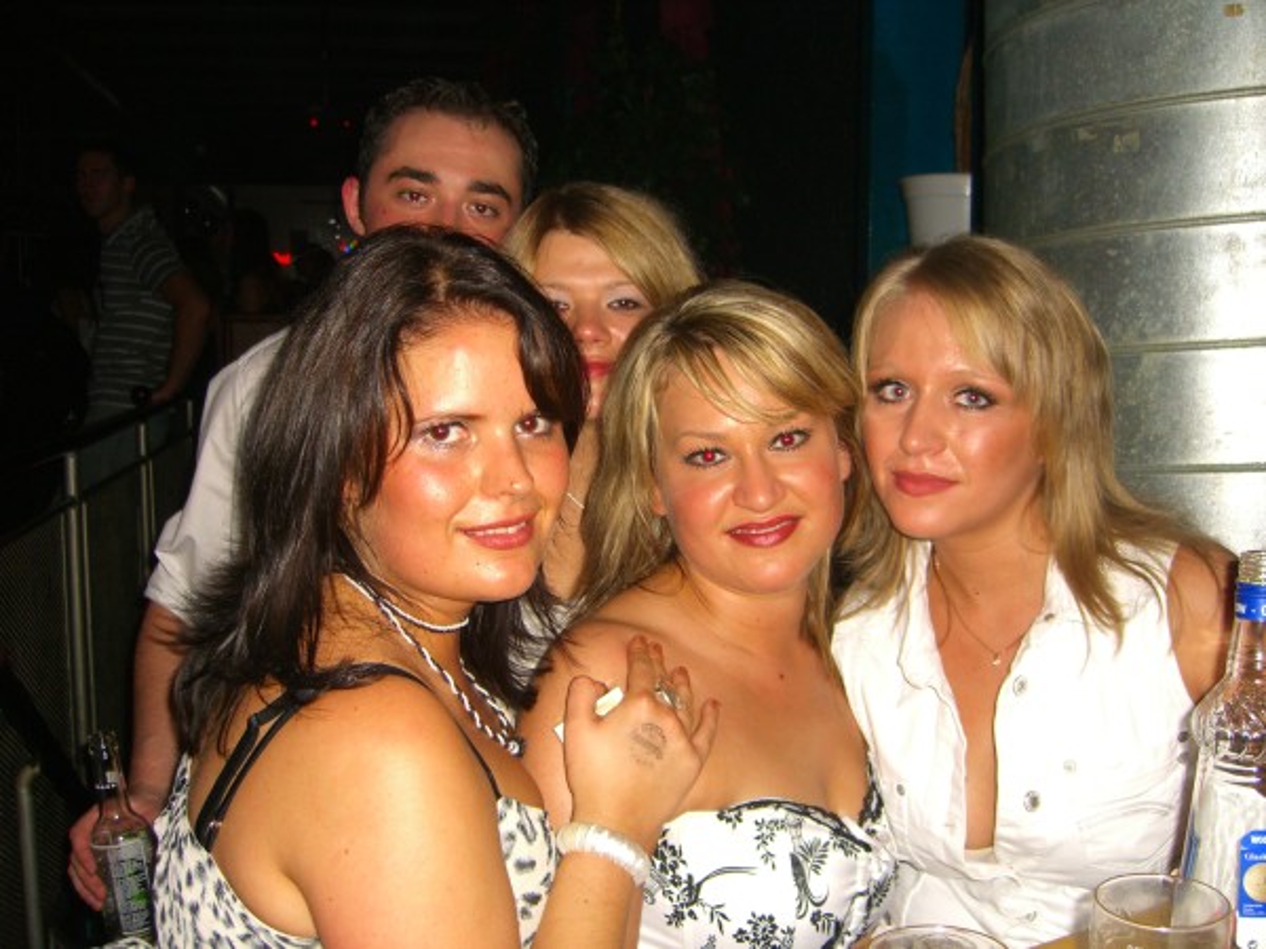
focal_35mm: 38
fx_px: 1390
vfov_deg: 37.7
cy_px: 474
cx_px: 633
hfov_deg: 49.0
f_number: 2.8
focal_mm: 7.9
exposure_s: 1/60
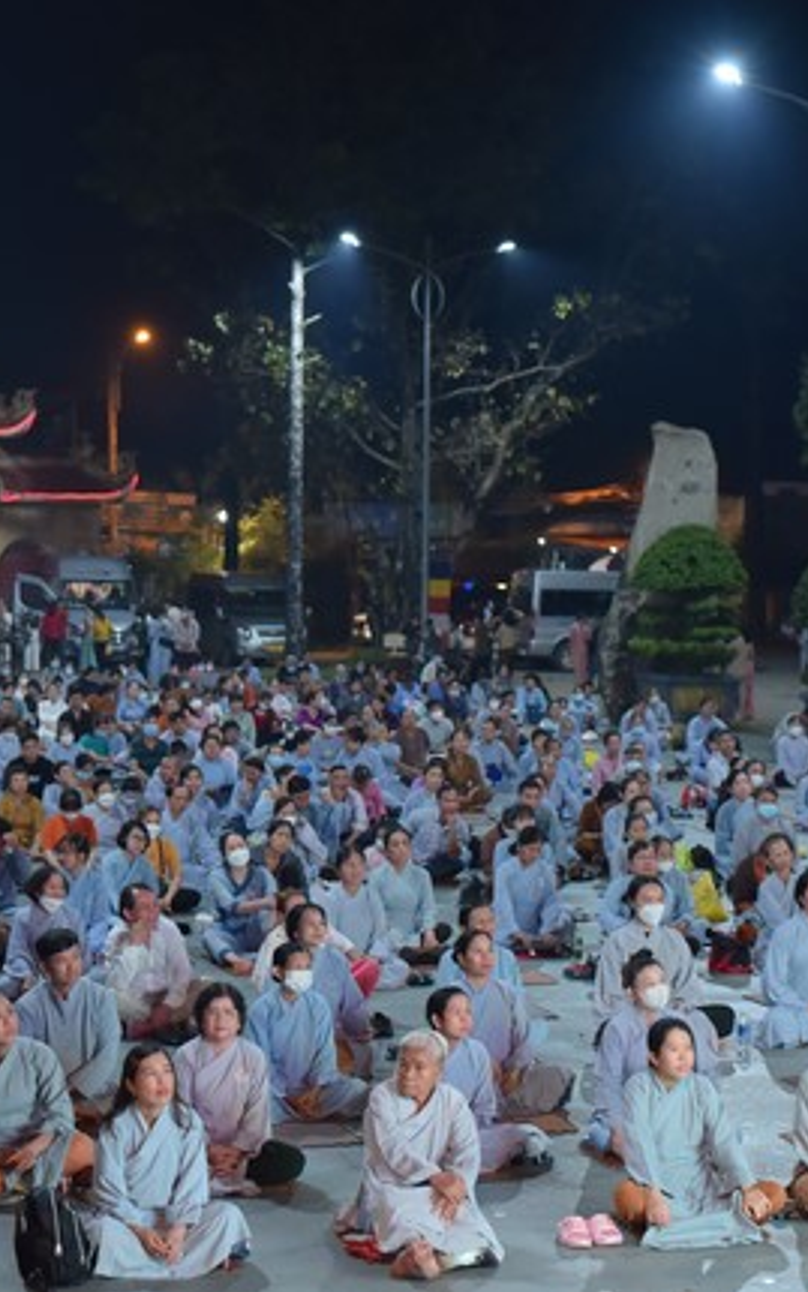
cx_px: 372
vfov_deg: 26.8
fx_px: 2711
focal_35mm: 77
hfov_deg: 16.9
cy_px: 643
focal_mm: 50
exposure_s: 1/100
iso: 1250
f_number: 2.8
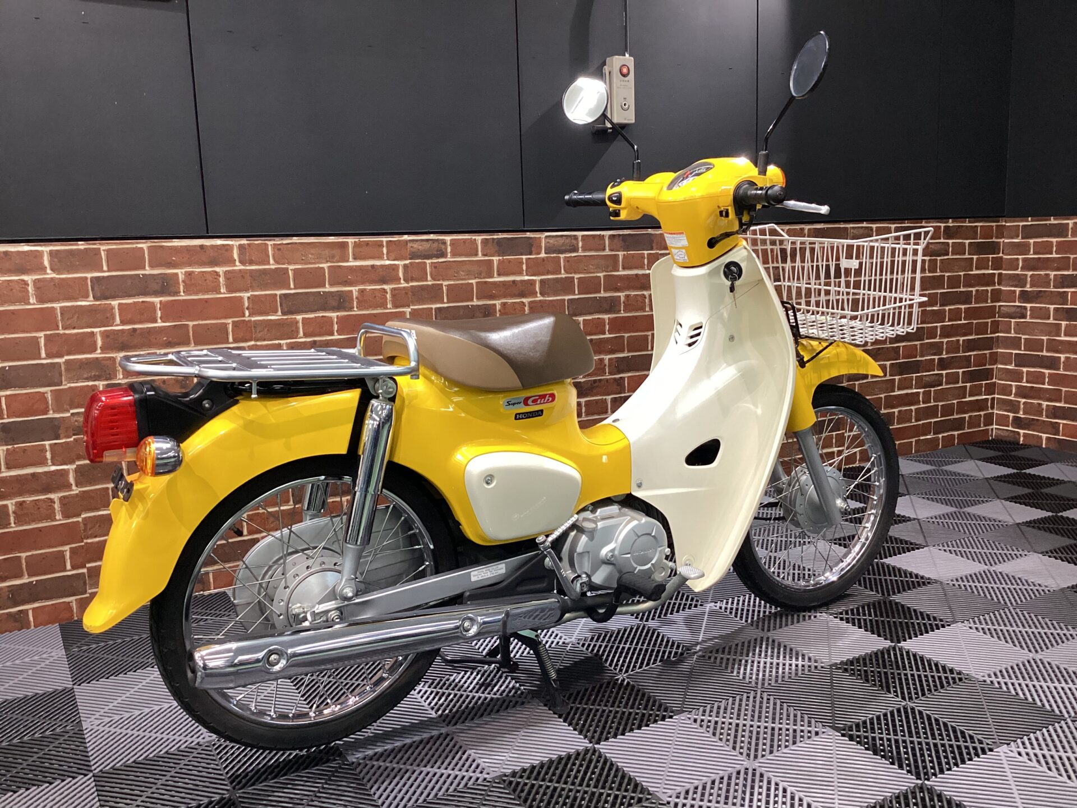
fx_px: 964
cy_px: 404
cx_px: 538
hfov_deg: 58.4
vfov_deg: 45.4
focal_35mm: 31
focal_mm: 3.3
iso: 250
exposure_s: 1/50
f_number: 2.4
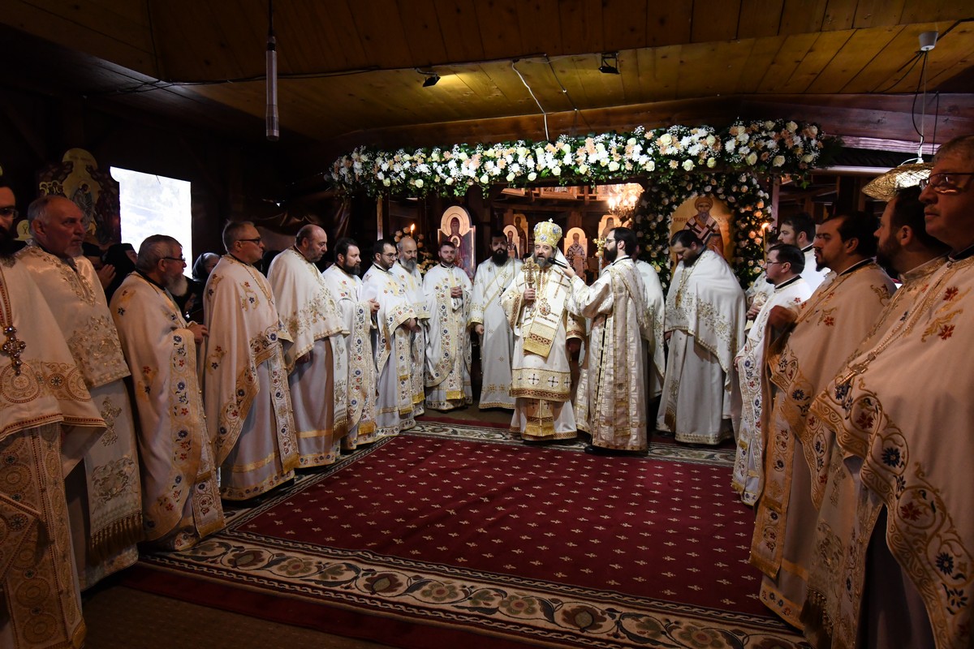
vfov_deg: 59.5
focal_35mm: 21
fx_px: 568
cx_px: 487
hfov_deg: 81.2
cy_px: 324
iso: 4000
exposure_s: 1/80
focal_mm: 14
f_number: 5
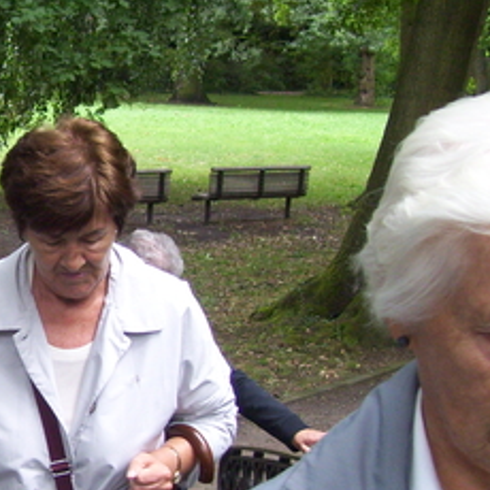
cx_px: -68
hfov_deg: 19.8
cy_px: 294
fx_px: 1329
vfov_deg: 20.9
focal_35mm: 83
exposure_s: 1/160
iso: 250
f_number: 2.7
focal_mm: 6
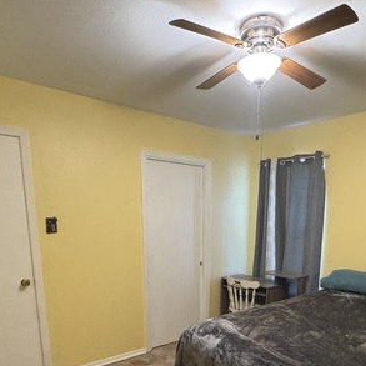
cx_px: 214
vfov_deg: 55.4
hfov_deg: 58.7
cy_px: 286
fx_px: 323
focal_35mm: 27
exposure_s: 1/60
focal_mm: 2.22
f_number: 2.2
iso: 800
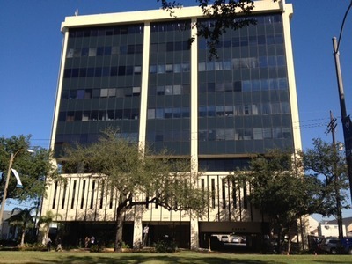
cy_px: 132
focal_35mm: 35
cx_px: 176
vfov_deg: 40.7
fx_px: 356
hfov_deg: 52.6
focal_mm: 4.28
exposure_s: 1/1577
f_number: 2.4
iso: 64
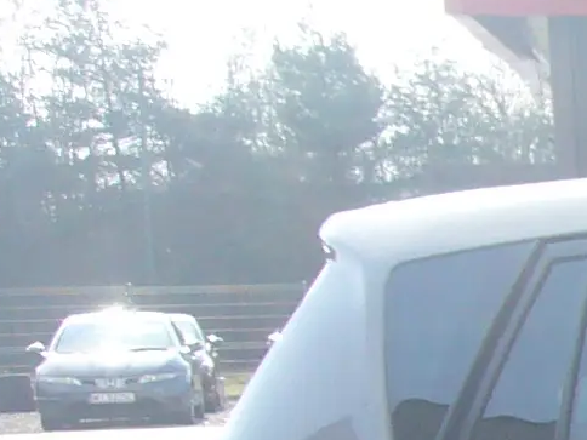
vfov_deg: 8.8
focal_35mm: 163
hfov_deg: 9.8
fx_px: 2764
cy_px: 738
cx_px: 1651
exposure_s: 1/320
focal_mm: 4.6
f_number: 2.8
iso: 80
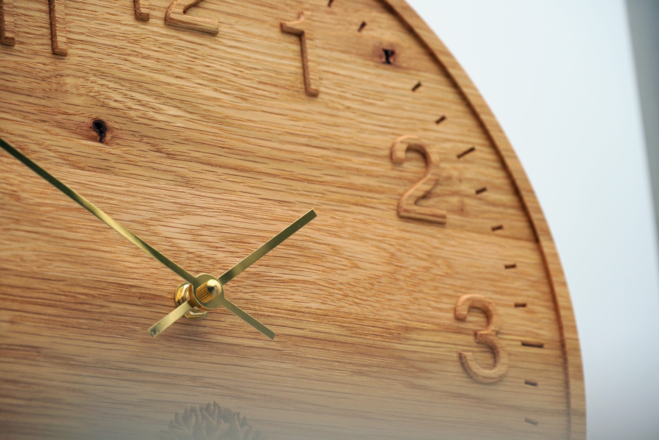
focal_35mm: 135
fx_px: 2471
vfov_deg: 10.2
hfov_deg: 15.2
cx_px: 330
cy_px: 220
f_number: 5.6
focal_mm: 90
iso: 320
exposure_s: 1/160
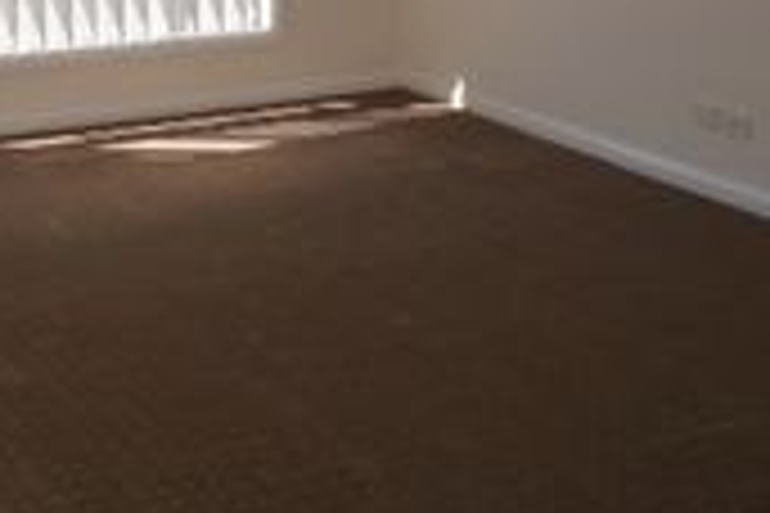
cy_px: -128
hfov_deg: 27.1
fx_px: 1583
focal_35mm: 74
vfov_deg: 17.4
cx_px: 243
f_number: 18
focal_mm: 18
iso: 400
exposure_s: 1/160
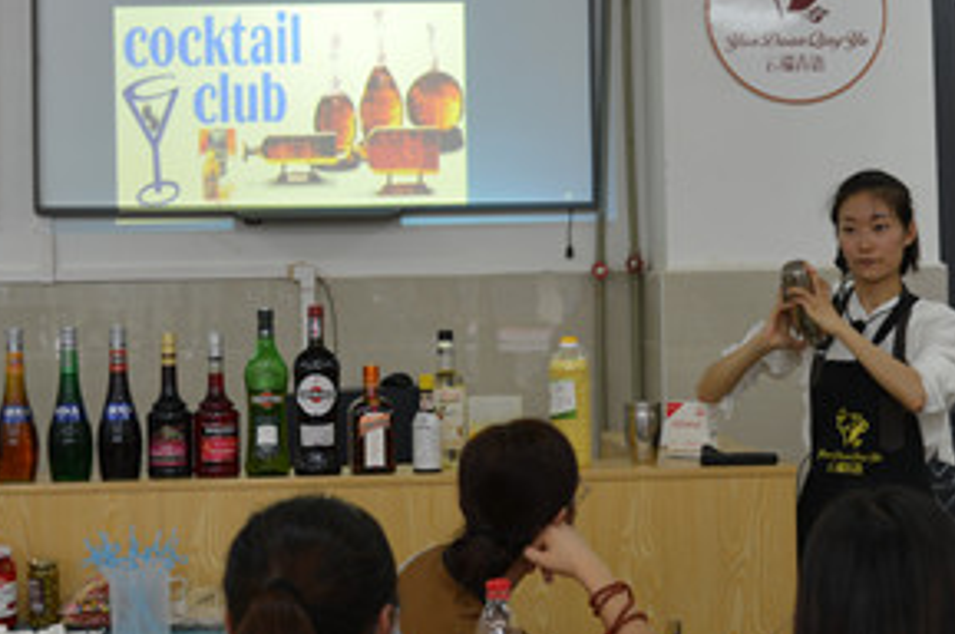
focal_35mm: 79
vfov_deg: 17.2
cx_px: 545
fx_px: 2093
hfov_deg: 25.7
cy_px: 234
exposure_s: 1/40
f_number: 4.2
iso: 250
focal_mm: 38
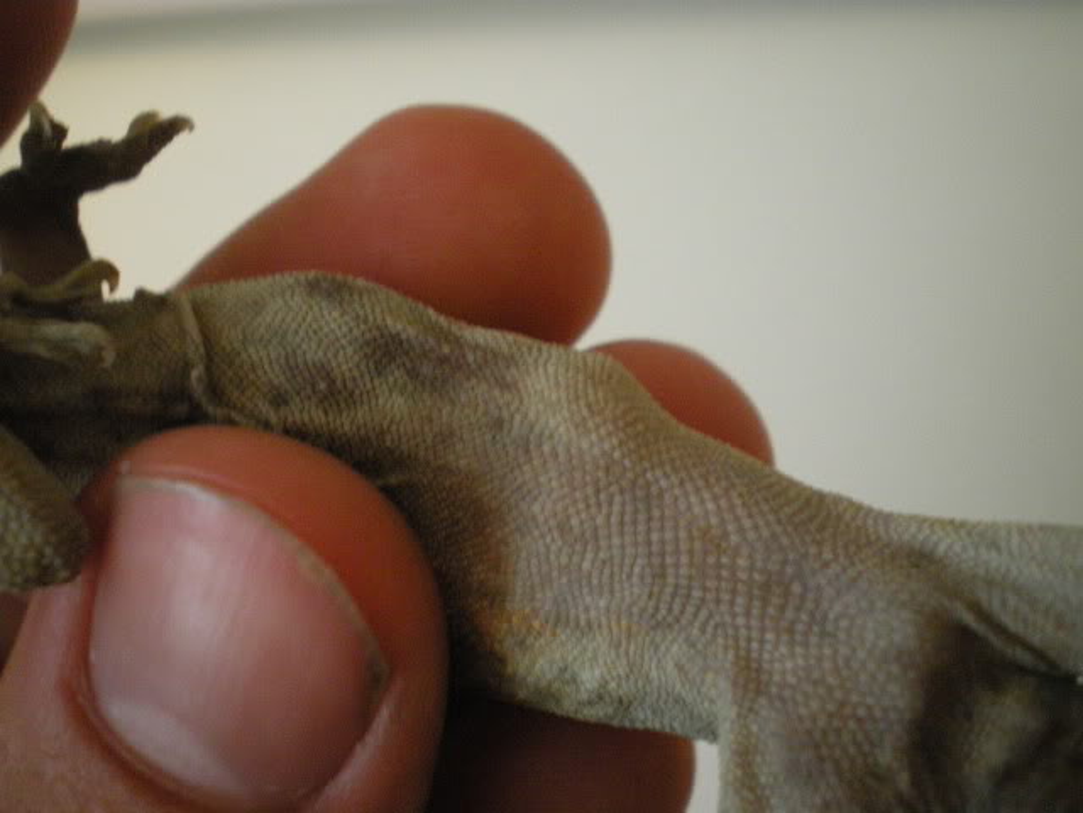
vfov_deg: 34.3
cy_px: 406
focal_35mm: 42
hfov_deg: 44.8
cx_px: 542
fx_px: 1314
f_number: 3.5
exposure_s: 1/25
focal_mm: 7.4
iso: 800
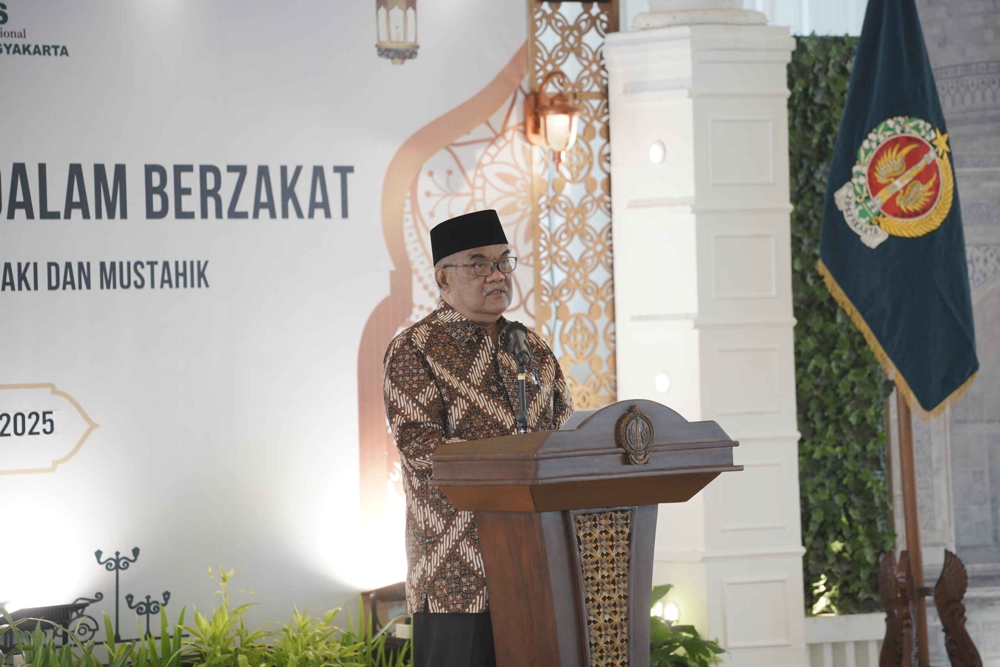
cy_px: 334
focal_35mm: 200
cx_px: 500
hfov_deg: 10.3
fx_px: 5555
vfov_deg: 6.9
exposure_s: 1/200
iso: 1250
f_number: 4
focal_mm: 200
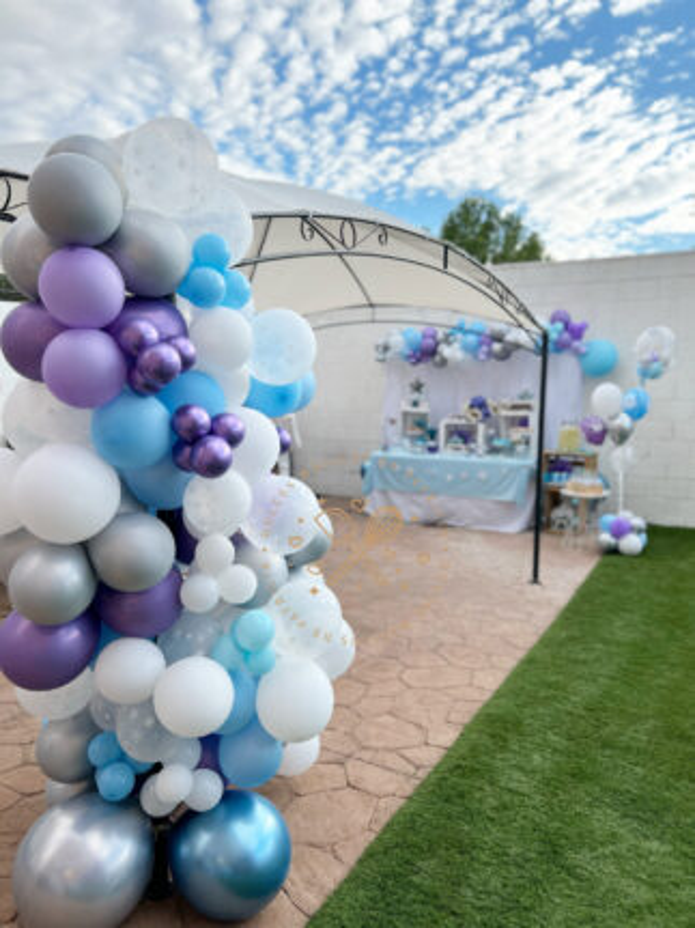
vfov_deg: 67.3
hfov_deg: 53.0
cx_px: 348
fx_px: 696
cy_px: 464
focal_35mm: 26
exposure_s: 1/2208
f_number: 1.5
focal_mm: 5.7
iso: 50
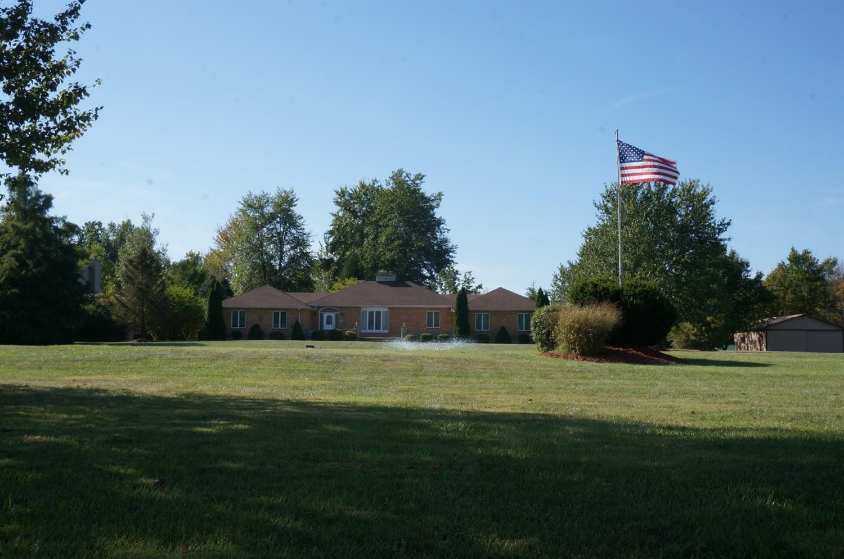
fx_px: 948
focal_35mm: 40
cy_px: 280
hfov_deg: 48.0
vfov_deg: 32.9
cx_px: 422
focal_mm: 27
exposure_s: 1/60
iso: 200
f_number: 22
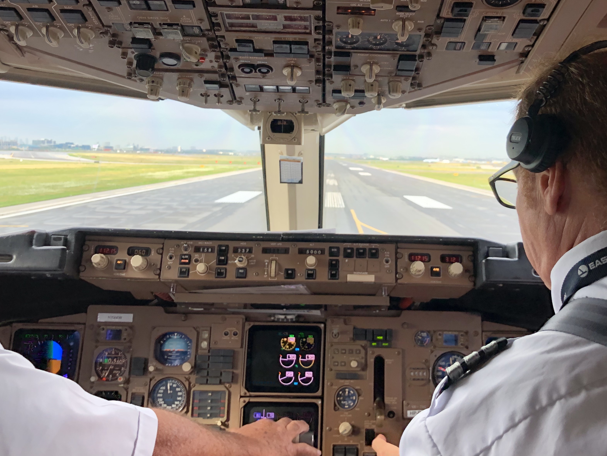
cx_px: 344
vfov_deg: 39.3
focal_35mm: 36
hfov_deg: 51.2
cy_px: 164
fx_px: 631
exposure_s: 1/120
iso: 20
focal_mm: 4
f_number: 1.8
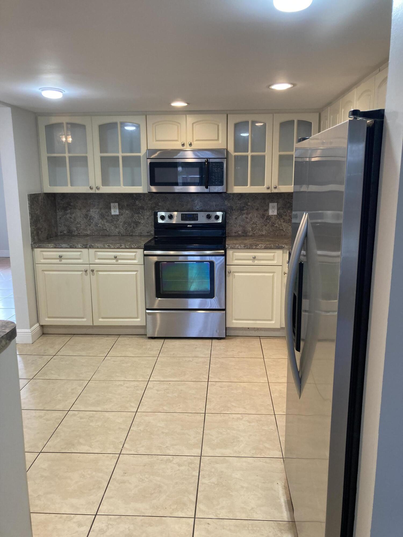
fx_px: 435
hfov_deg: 49.7
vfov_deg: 63.4
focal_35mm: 28
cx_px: 202
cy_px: 268
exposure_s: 1/60
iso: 125
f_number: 1.8
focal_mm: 3.99
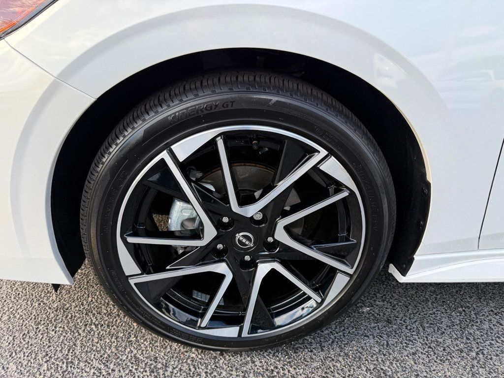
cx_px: 252
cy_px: 189
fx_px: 349
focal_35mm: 24
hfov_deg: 71.6
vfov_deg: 56.8
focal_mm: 6.76
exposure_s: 1/456
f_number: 1.78
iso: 100
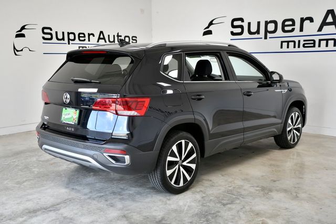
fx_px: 392
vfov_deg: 31.9
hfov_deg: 46.4
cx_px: 168
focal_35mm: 42
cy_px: 112
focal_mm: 42
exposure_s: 1/400
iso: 640
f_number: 4.5
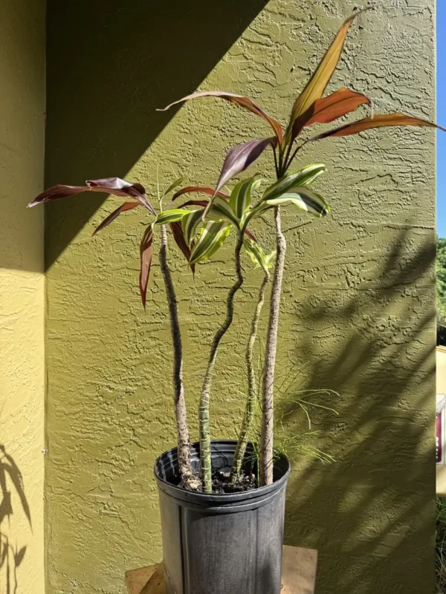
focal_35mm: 24
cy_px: 297
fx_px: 412
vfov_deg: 71.6
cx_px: 223
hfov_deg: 56.8
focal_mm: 6.76
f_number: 1.78
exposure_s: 1/1923
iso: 80
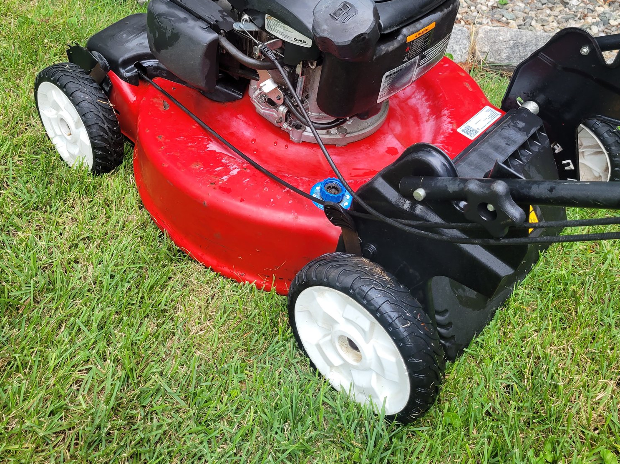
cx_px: 311
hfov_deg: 52.6
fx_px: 627
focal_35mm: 35
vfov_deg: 39.6
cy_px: 115
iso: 80
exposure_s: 1/120
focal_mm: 5.4
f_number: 1.8
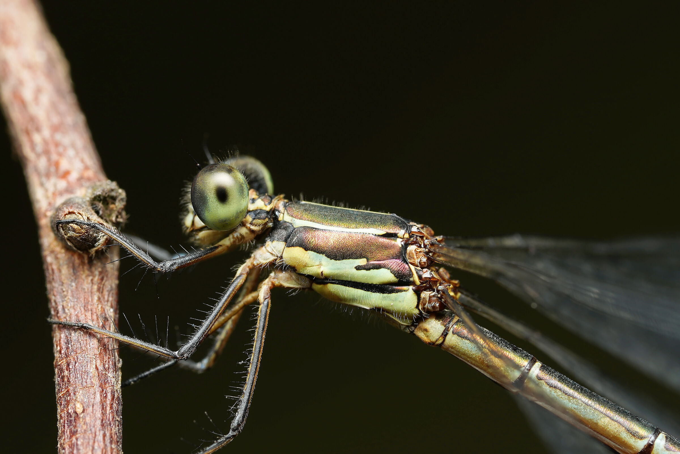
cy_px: 227
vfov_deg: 10.2
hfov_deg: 15.2
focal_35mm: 135
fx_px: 2550
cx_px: 340
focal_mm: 90
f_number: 9
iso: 160
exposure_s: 1/250
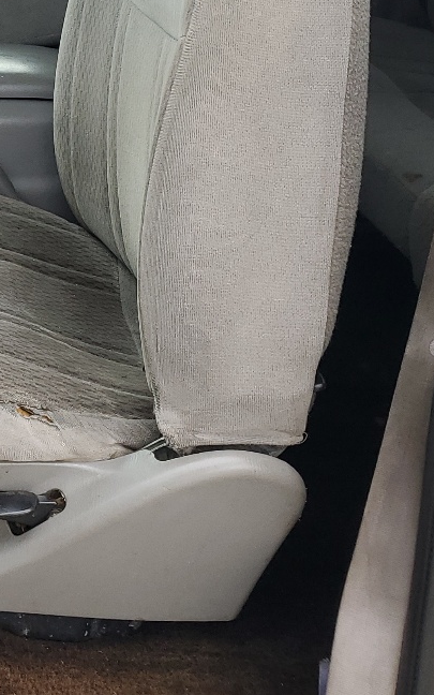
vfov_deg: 29.0
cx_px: -227
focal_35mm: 68
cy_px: 72
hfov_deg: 17.2
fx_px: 1287
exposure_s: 1/217
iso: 50
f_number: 1.5
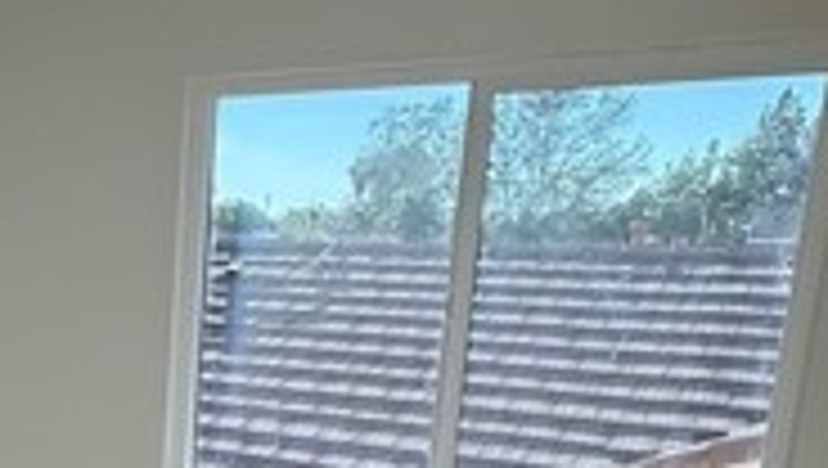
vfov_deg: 21.6
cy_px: 508
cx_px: -36
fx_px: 1165
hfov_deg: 34.8
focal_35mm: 53
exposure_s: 1/613
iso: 64
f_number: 2.2
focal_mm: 2.22
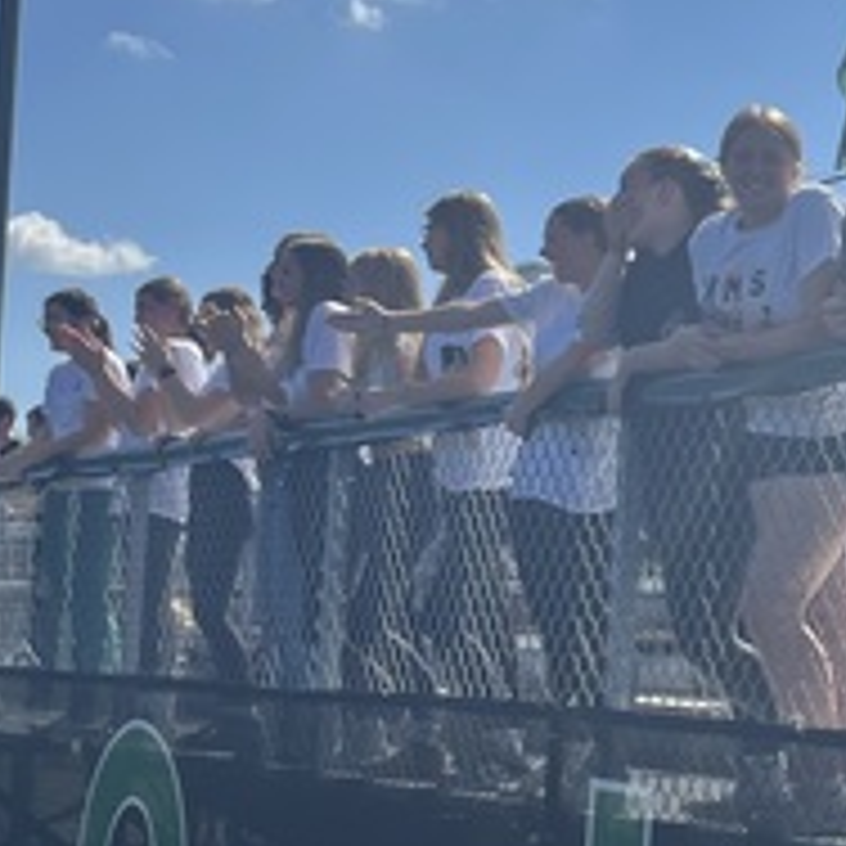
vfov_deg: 17.7
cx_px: 972
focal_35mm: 98
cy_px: 482
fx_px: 2710
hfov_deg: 17.1
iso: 50
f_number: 1.6
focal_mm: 5.1
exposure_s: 1/4854
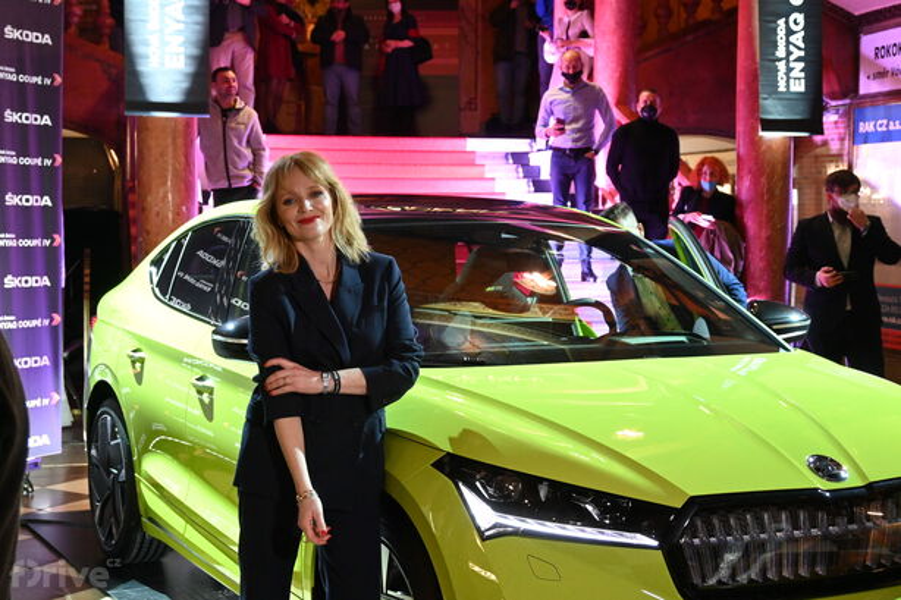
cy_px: 300
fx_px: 1389
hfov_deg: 35.9
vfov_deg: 24.4
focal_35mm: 56
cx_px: 450
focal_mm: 37
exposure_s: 1/100
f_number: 5.3
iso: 3200
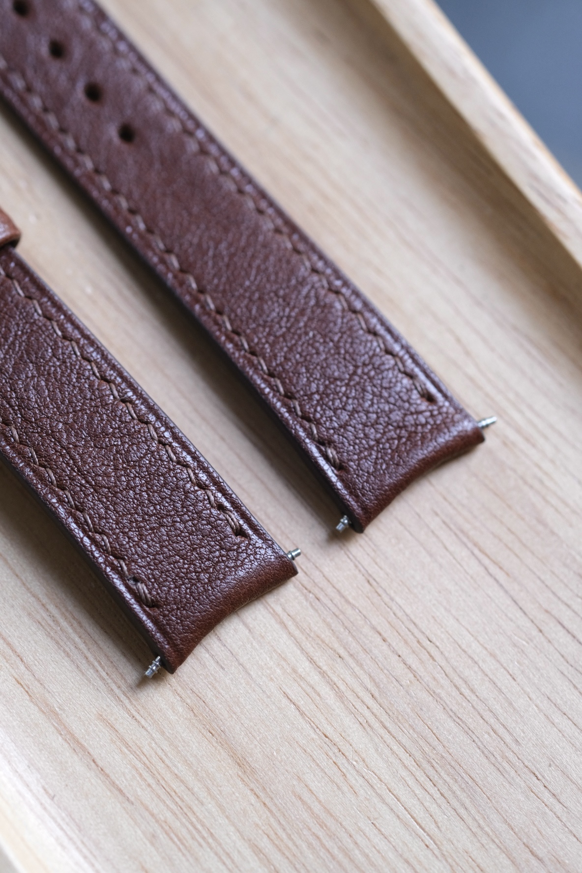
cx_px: 291
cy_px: 436
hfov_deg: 15.2
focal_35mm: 90
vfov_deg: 22.6
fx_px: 2182
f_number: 4
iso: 800
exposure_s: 1/100
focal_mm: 60
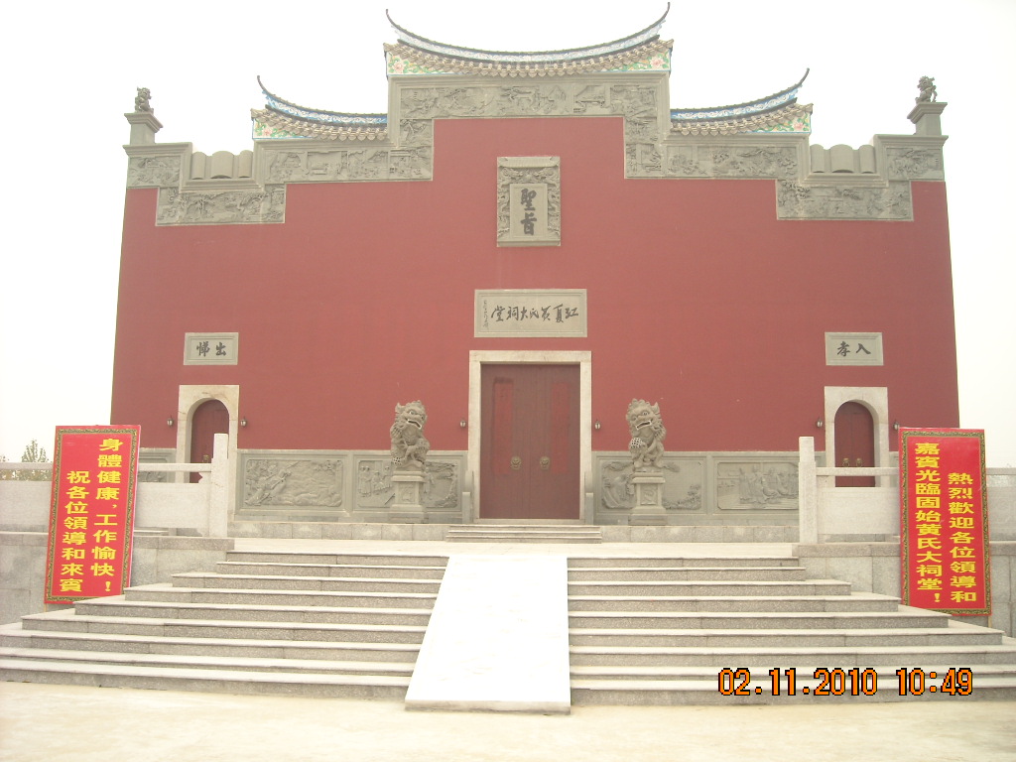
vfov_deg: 40.7
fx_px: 1027
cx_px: 508
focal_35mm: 35
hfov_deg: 52.6
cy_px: 381
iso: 64
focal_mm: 5.7
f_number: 2.8
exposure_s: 1/125
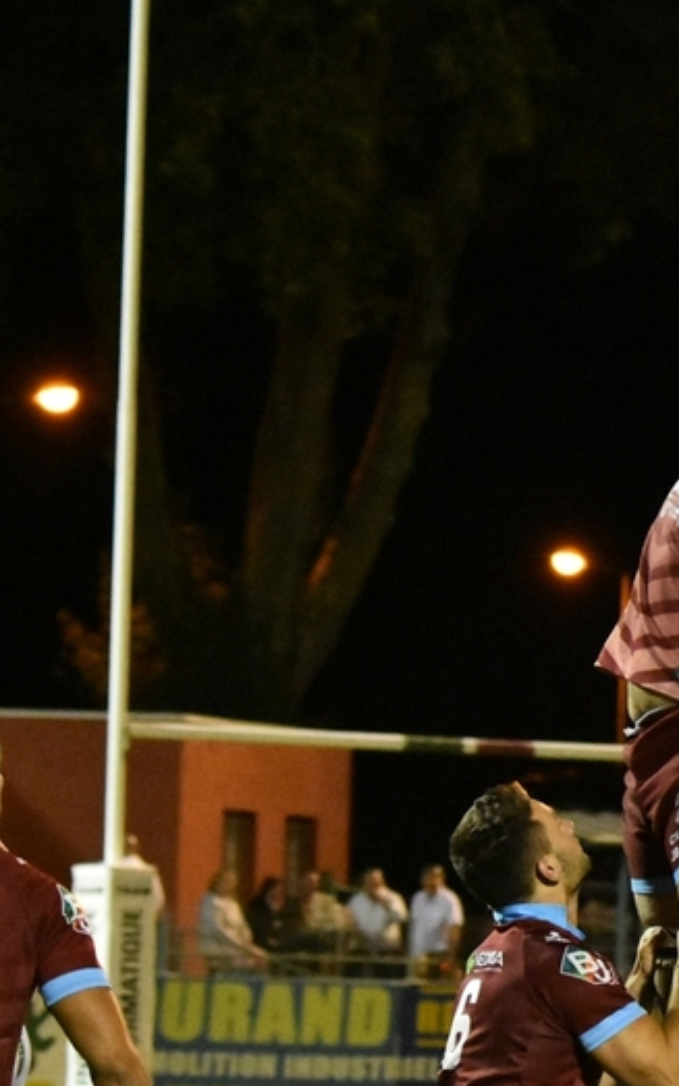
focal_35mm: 222
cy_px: 538
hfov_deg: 5.9
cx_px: 735
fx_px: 6565
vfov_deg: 9.5
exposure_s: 1/500
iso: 6400
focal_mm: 95
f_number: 4.5
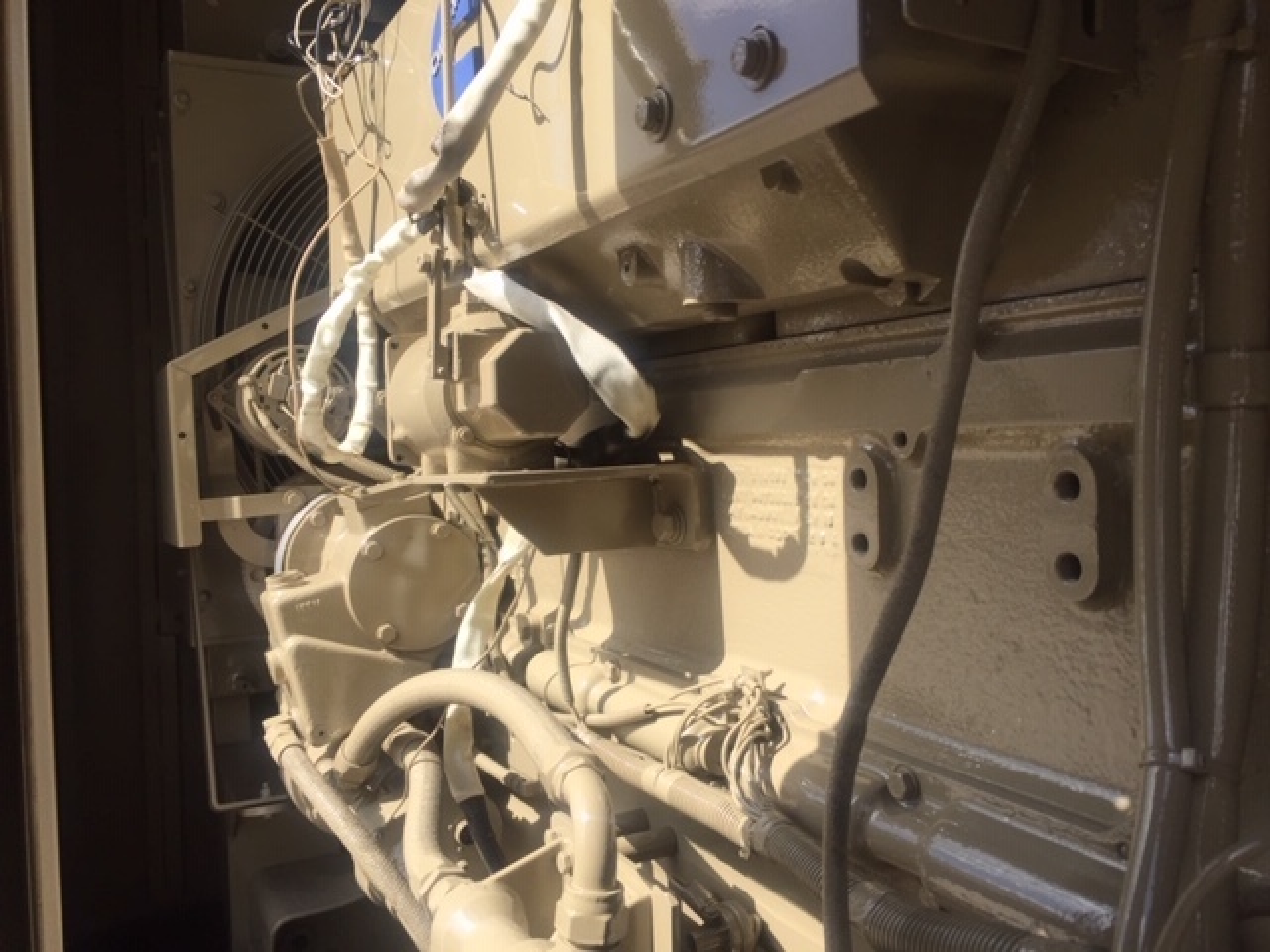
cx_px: 635
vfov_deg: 48.2
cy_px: 476
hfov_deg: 61.7
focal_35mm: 29
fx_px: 1064
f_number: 2.2
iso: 32
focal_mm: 4.15
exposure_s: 1/1319
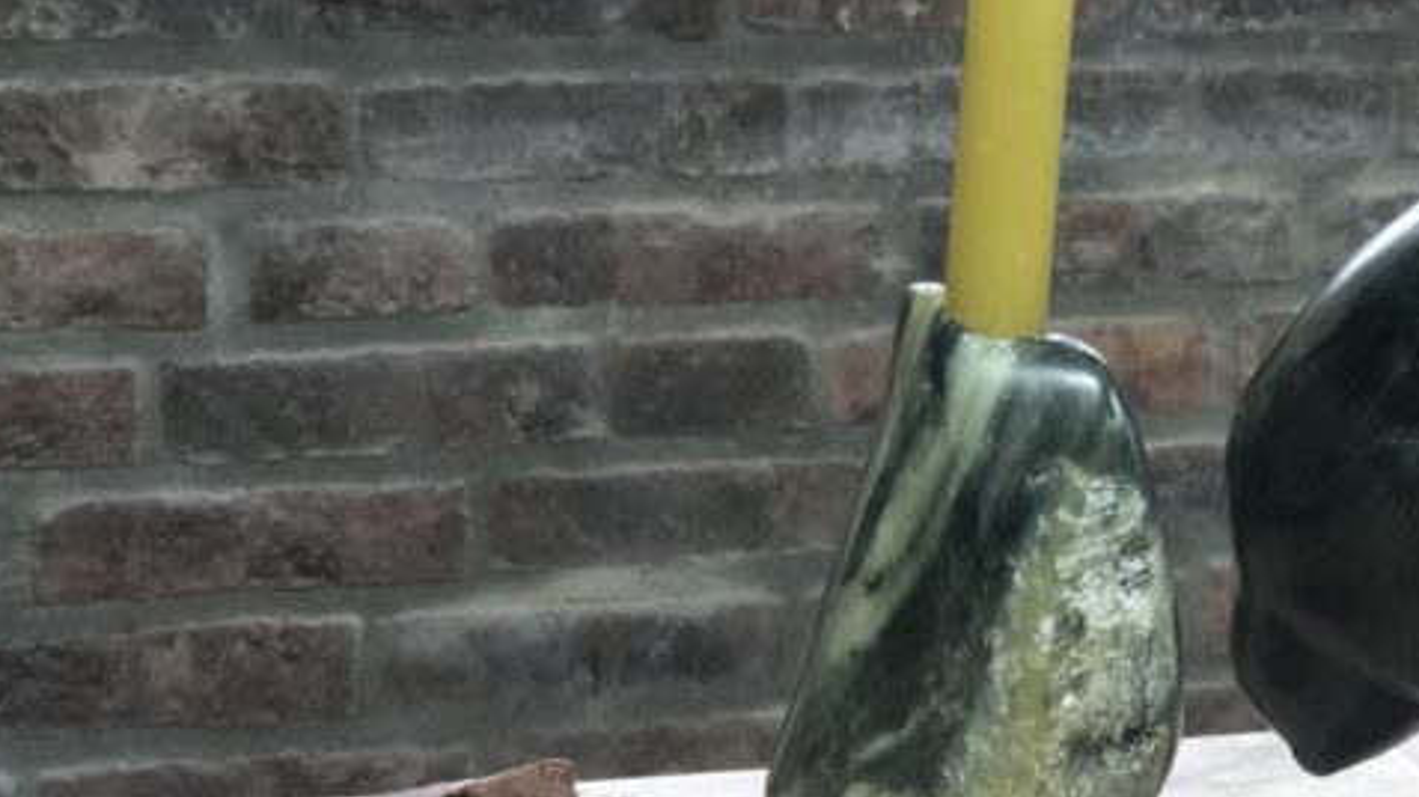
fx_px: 3762
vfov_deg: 12.1
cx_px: 1011
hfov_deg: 21.2
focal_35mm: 100
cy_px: 633
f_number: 2.8
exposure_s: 1/50
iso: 250
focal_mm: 6.6
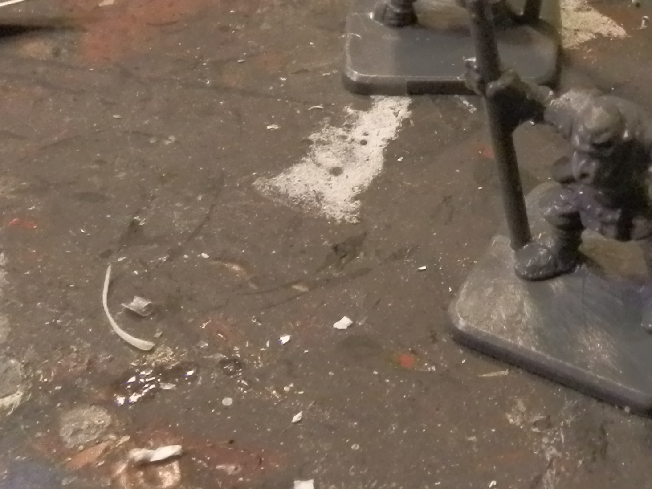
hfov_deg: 22.8
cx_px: 666
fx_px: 1544
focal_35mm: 82
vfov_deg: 17.6
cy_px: -2
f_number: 3.1
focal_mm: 5
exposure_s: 1/60
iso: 400
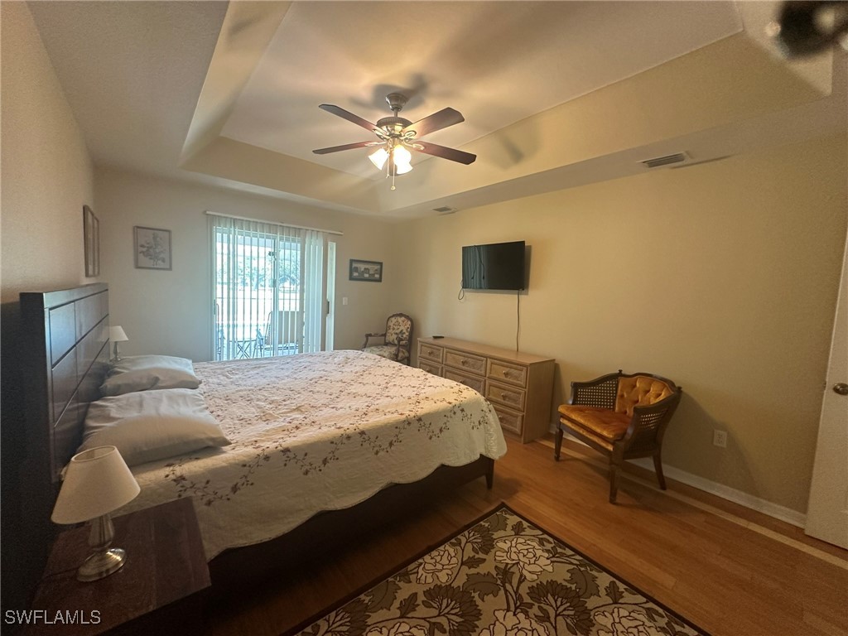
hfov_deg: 102.1
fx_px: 343
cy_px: 318
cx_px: 424
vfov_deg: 85.7
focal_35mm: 14
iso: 320
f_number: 2.2
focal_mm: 2.22
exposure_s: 1/60
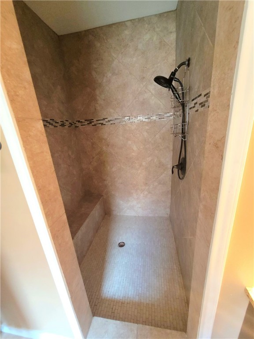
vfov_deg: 106.2
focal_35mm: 13
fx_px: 127
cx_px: 127
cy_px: 170
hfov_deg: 89.9
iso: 640
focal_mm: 1.74
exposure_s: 1/30
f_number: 2.2
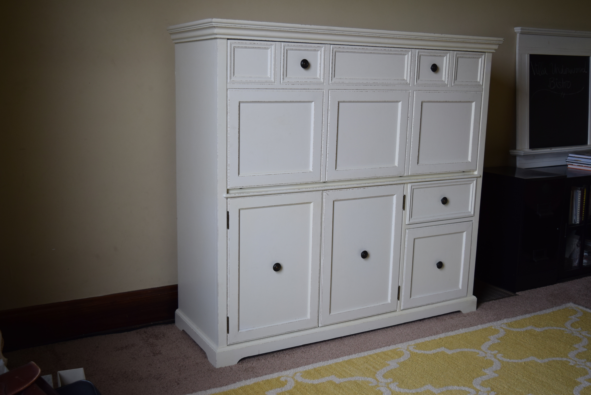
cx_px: 296
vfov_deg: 34.3
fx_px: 641
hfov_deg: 49.5
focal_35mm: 39
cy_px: 198
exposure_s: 1/80
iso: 400
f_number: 4.5
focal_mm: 26
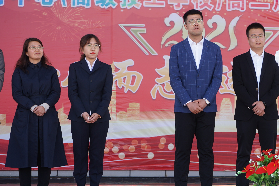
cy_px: 49
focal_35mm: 146
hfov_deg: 13.8
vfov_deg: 9.4
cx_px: 286
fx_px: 1131
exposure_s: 1/100
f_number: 5.6
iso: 100
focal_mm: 70
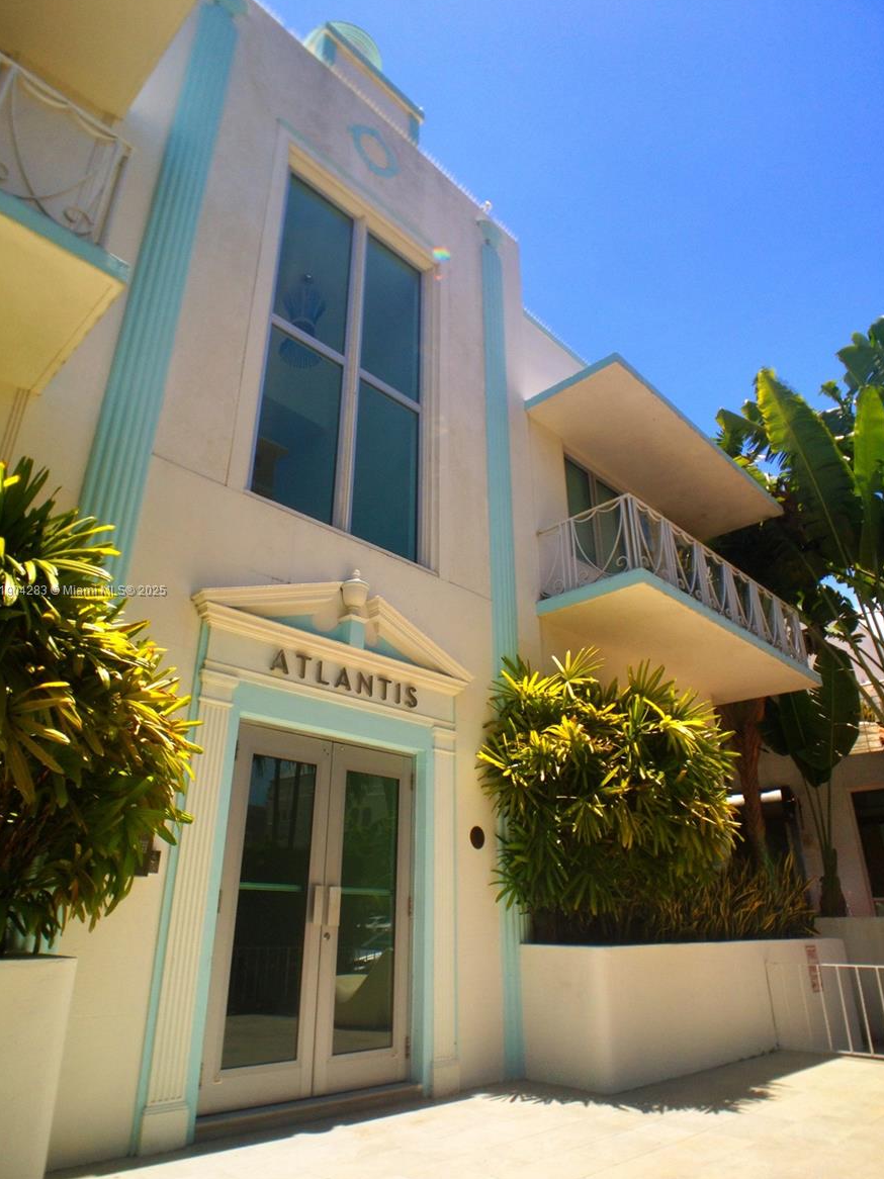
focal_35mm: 36
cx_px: 435
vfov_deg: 51.4
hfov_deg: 39.6
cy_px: 592
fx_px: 1226
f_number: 2.4
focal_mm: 4.28
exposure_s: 1/2123
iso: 50
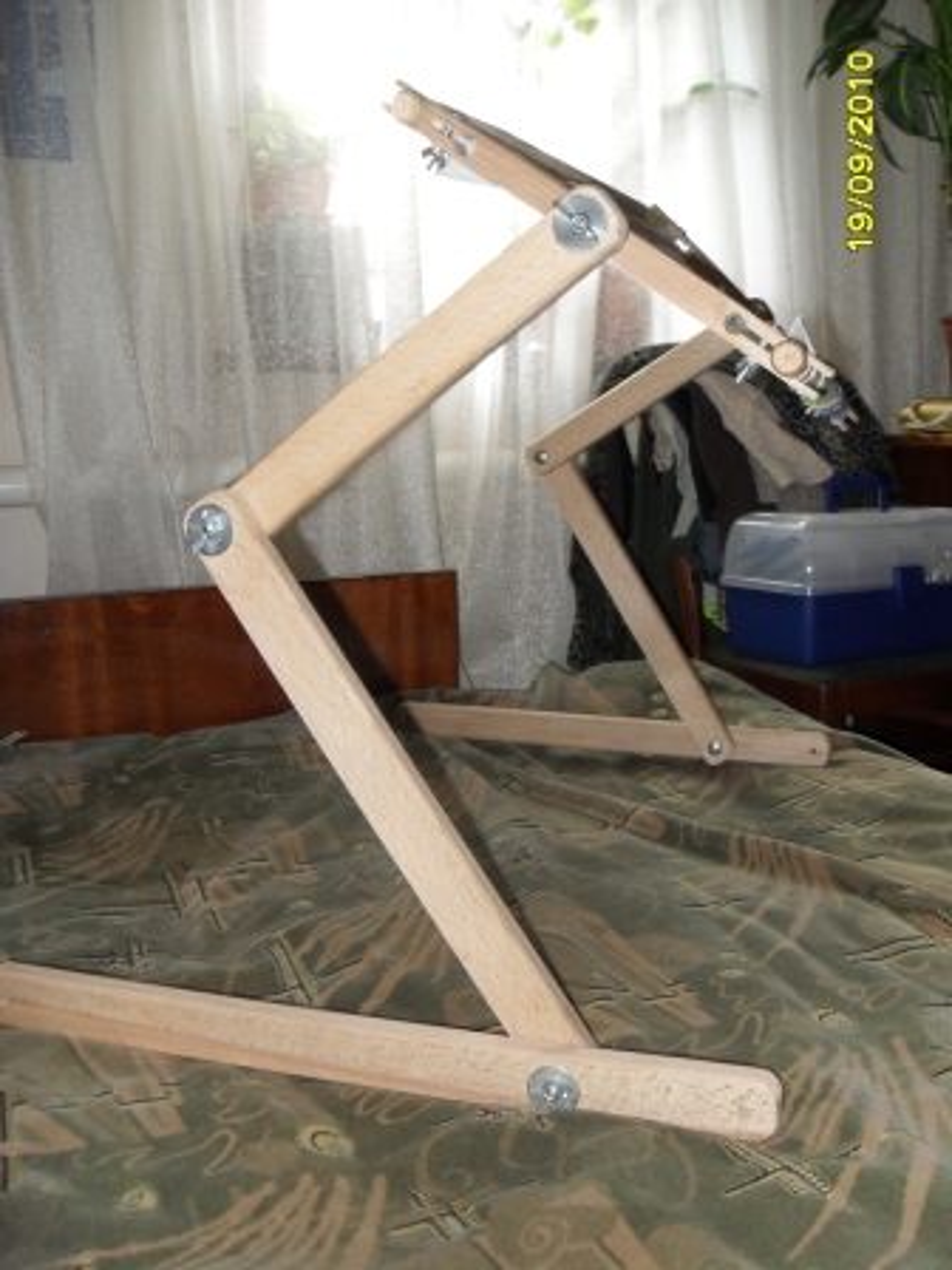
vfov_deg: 52.6
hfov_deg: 40.7
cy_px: 635
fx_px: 1283
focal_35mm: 35
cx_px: 476
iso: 200
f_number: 2.8
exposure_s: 1/45
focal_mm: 6.2
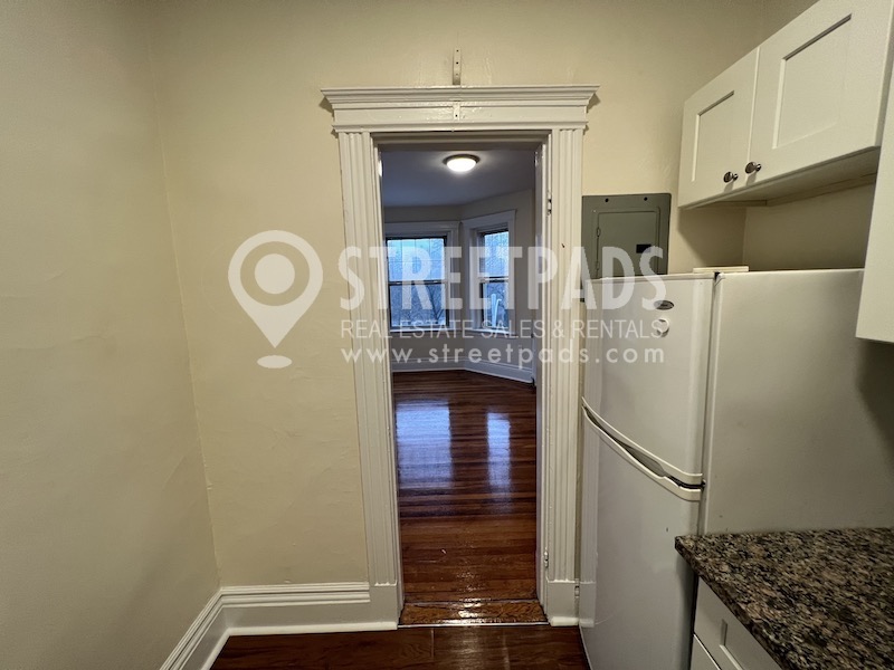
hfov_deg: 106.2
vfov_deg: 89.9
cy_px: 335
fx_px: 336
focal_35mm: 13
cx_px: 447
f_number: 1.8
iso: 160
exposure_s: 1/60
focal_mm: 1.57
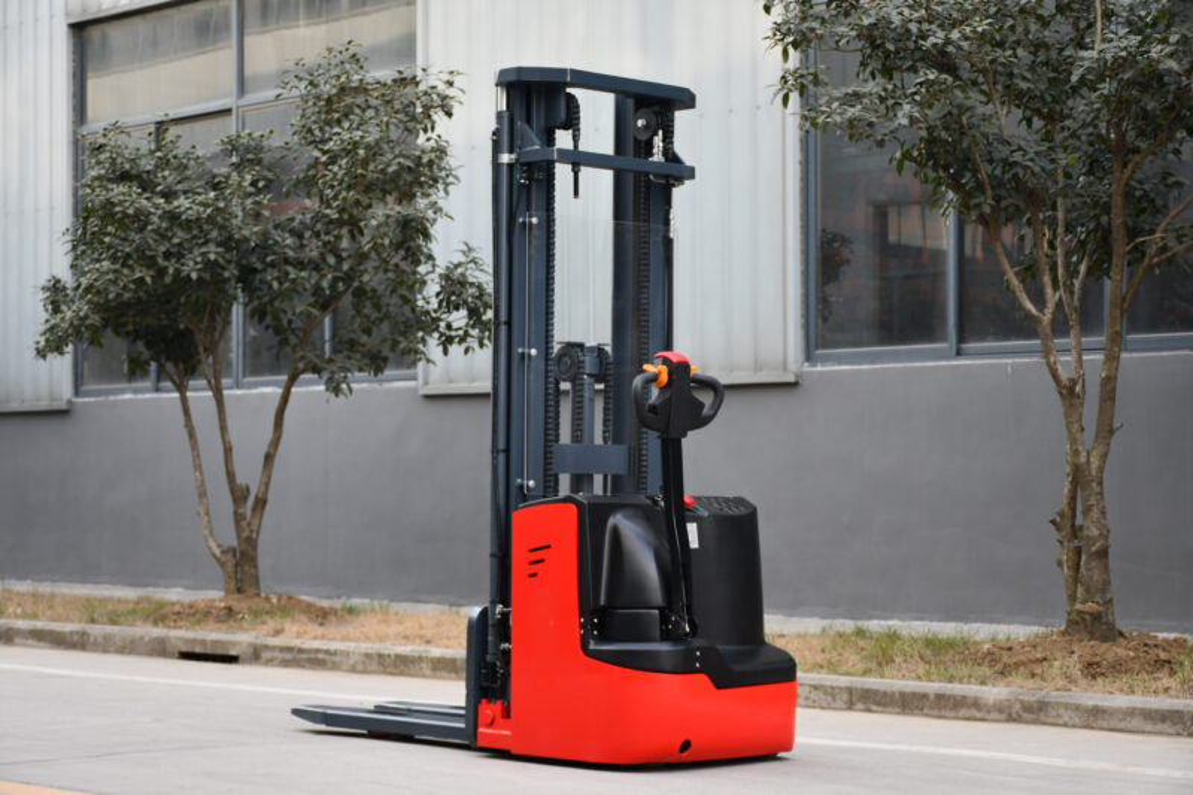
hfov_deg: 27.0
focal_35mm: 75
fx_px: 2485
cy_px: 398
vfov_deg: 18.2
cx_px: 596
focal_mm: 50
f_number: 4.8
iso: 400
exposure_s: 1/250
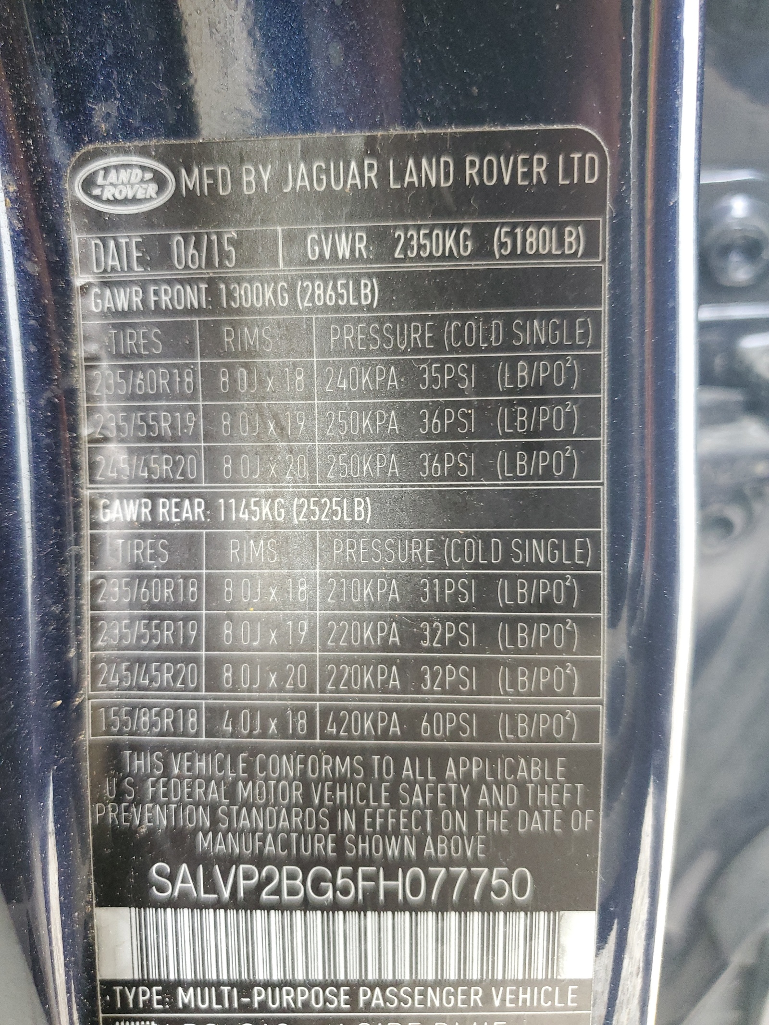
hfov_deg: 53.1
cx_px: 384
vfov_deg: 67.3
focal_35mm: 26
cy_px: 512
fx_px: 770
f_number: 1.5
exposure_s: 1/60.2
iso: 180
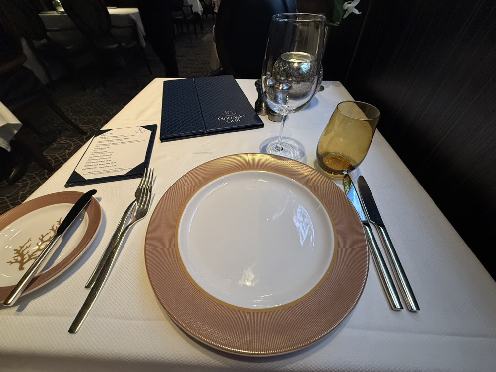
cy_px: 186
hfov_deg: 102.1
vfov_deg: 85.7
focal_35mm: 14
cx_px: 248
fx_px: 201
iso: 320
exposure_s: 1/62
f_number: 2.2
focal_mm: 2.22
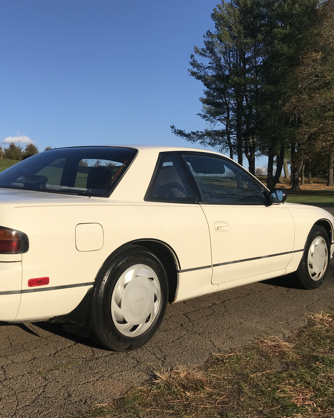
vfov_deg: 49.1
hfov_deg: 39.6
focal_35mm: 37
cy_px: 208
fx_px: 457
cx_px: 106
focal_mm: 3.99
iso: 20
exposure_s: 1/3690
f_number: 1.8
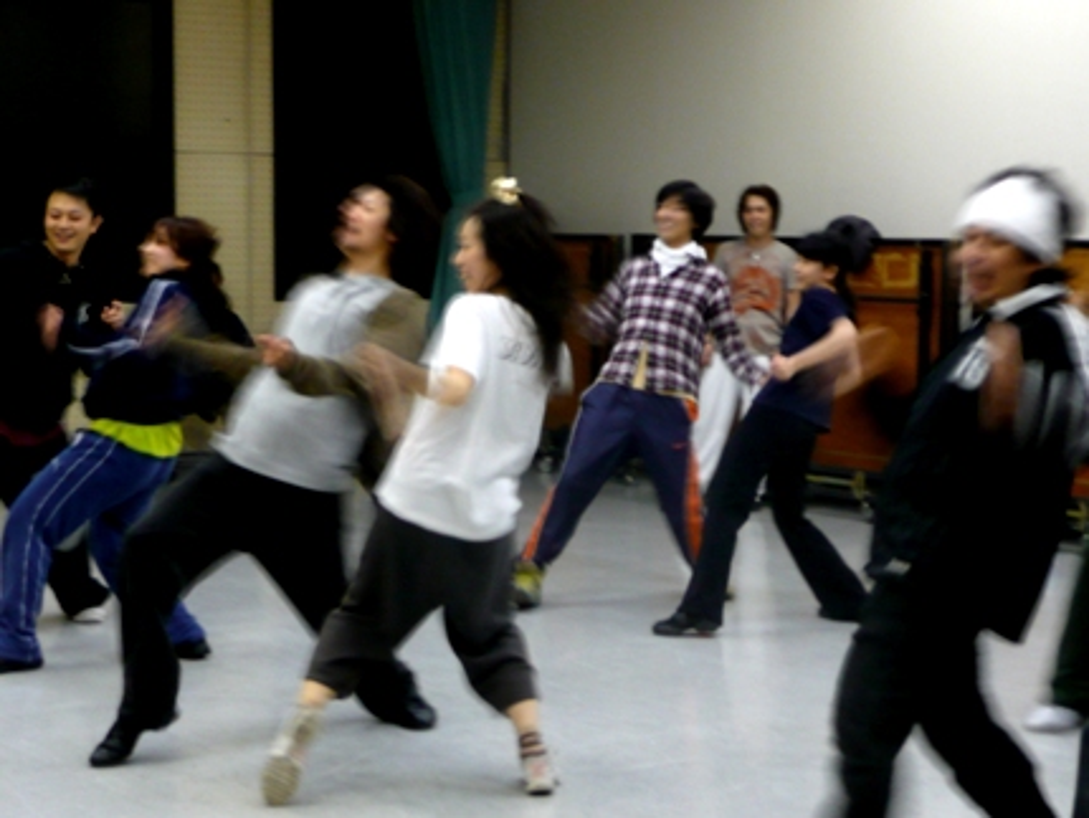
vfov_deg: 19.2
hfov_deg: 25.3
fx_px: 2424
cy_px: 409
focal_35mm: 77
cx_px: 544
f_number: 4.6
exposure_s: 1/8
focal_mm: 12.7
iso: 200
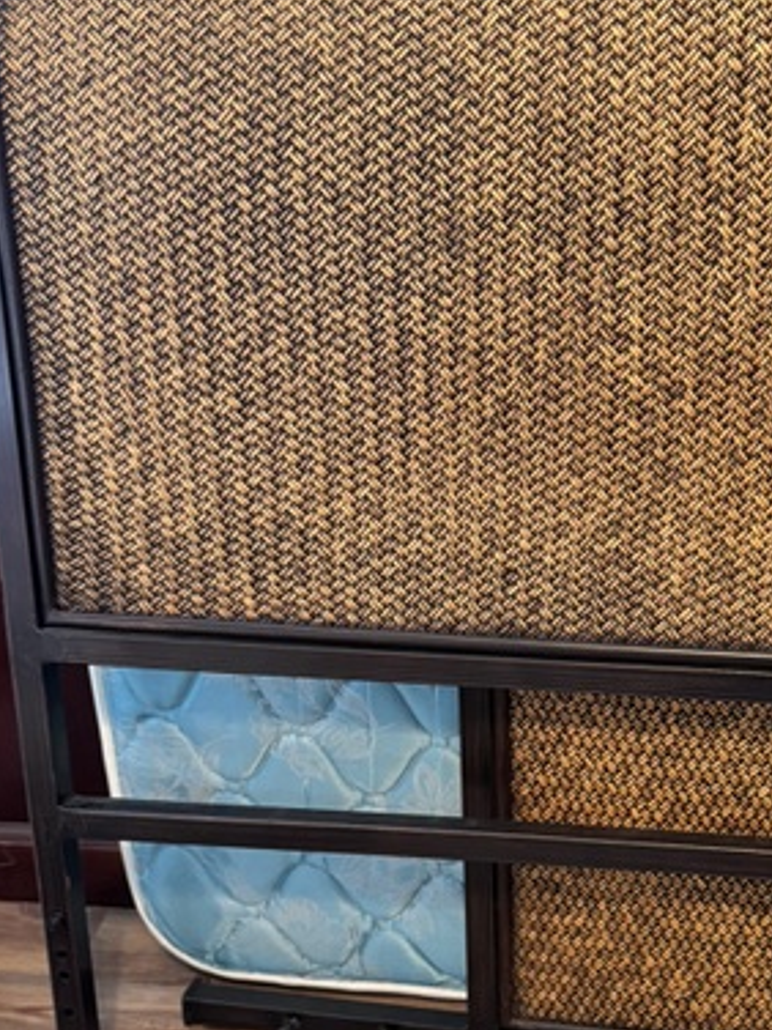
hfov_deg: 27.4
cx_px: 717
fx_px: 1517
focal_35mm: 51
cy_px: 614
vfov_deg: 37.4
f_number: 1.78
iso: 500
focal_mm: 6.76
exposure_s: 1/60
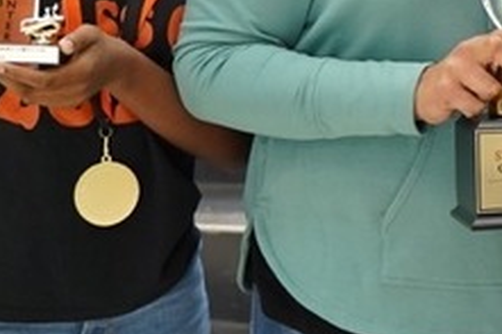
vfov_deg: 9.4
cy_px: -20
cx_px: 859
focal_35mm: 145
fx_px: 2020
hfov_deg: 13.0
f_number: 2.8
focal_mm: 32
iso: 1600
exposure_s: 1/100
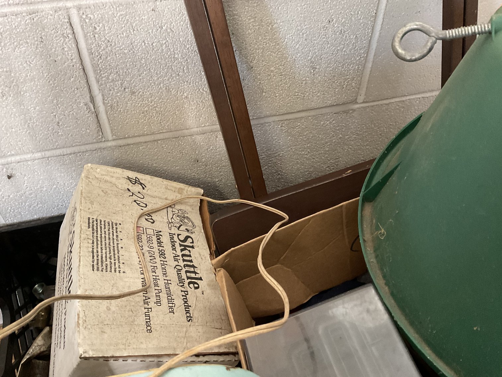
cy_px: 188
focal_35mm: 29
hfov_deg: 61.7
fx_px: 421
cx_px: 251
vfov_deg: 48.2
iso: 320
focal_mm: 3
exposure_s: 1/40
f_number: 1.8
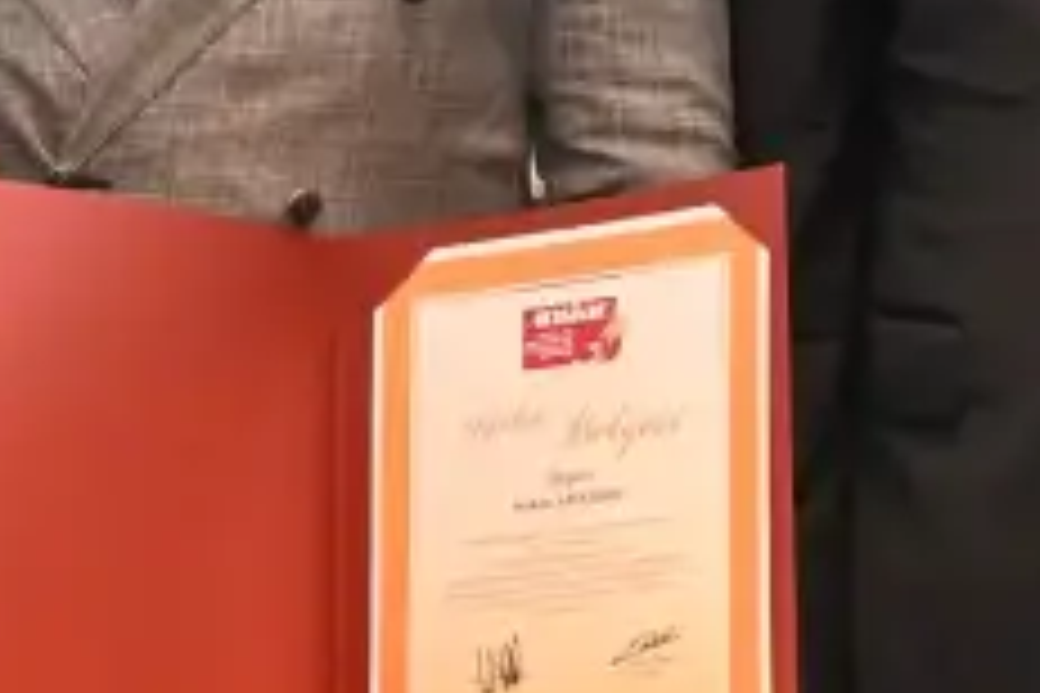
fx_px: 4795
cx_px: 252
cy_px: 324
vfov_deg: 8.3
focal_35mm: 166
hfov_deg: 12.3
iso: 3200
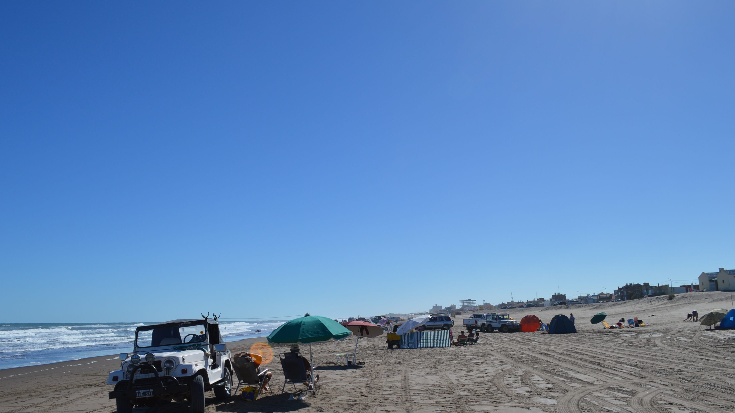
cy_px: 216
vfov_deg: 40.2
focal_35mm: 29
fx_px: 565
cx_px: 364
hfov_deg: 66.1
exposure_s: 1/500
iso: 100
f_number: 8
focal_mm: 18
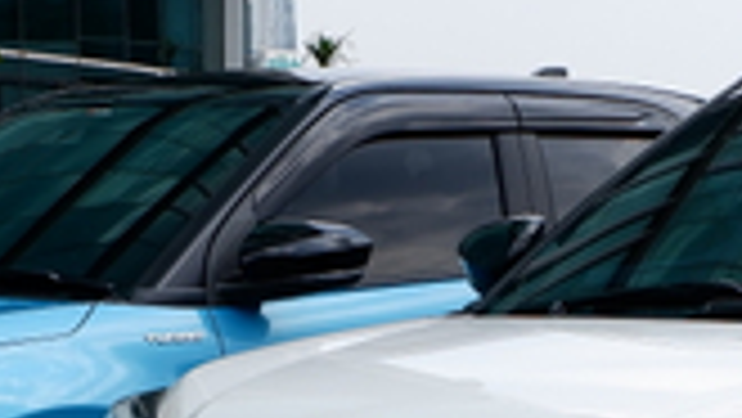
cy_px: 474
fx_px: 2795
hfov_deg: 15.1
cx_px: 558
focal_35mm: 142
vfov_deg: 8.5
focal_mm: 23.2
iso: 200
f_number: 6.4
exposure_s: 1/400
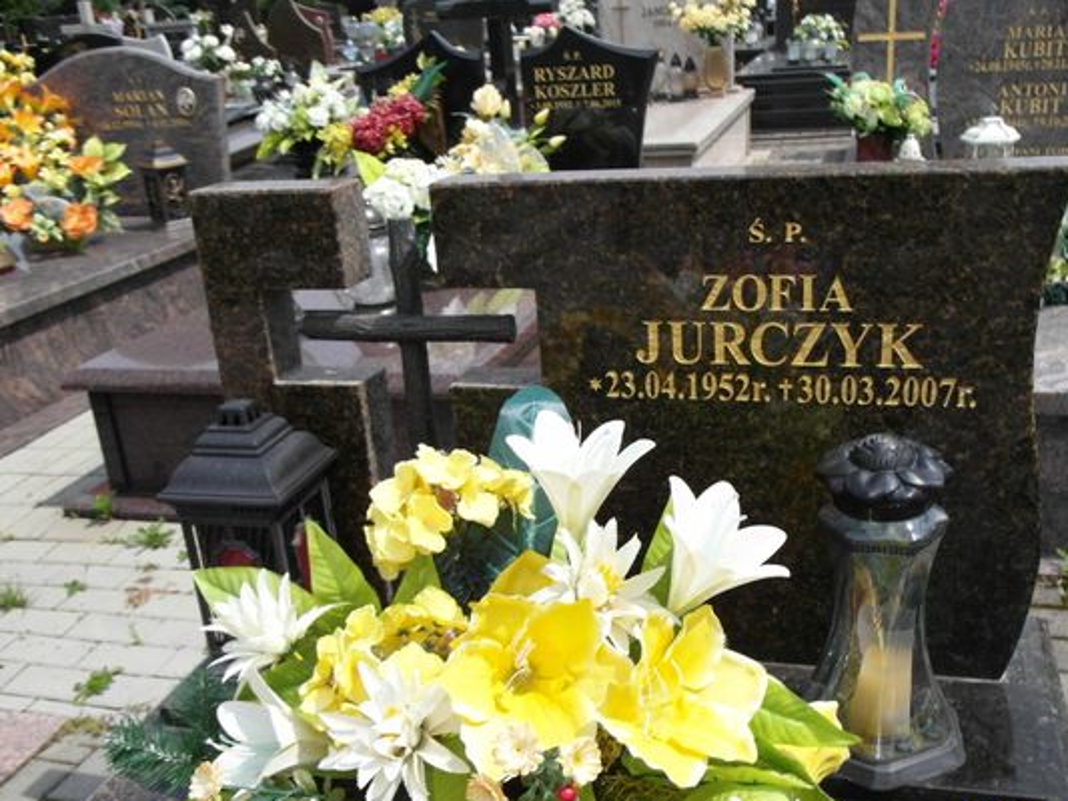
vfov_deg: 39.6
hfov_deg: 51.2
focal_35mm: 36
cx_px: 593
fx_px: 1111
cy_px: 445
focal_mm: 6.5
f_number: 3
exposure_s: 1/1500
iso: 80
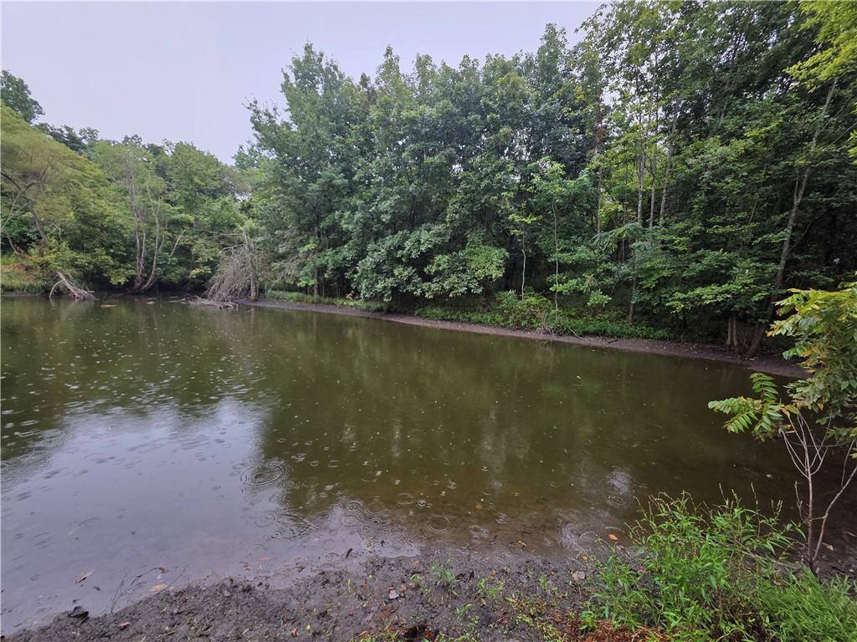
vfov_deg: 89.9
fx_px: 322
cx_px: 428
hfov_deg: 106.2
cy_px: 321
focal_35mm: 13
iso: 40
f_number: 1.9
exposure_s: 1/175
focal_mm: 2.2
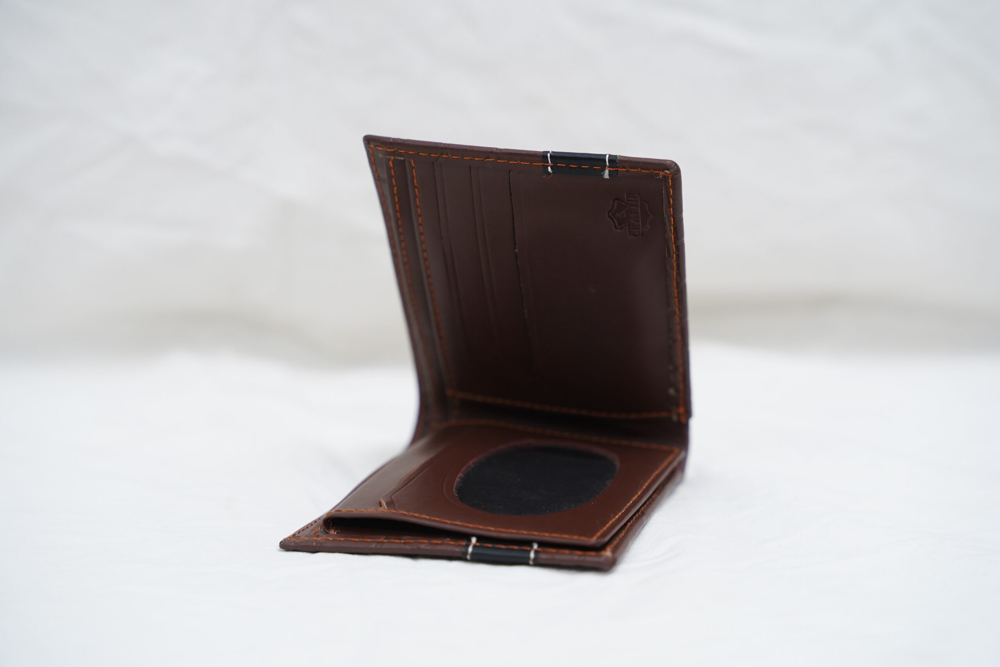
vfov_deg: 20.1
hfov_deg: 29.8
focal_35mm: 68
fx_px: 1878
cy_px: 334
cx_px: 500
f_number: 4.5
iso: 1600
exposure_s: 1/200
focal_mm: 67.6
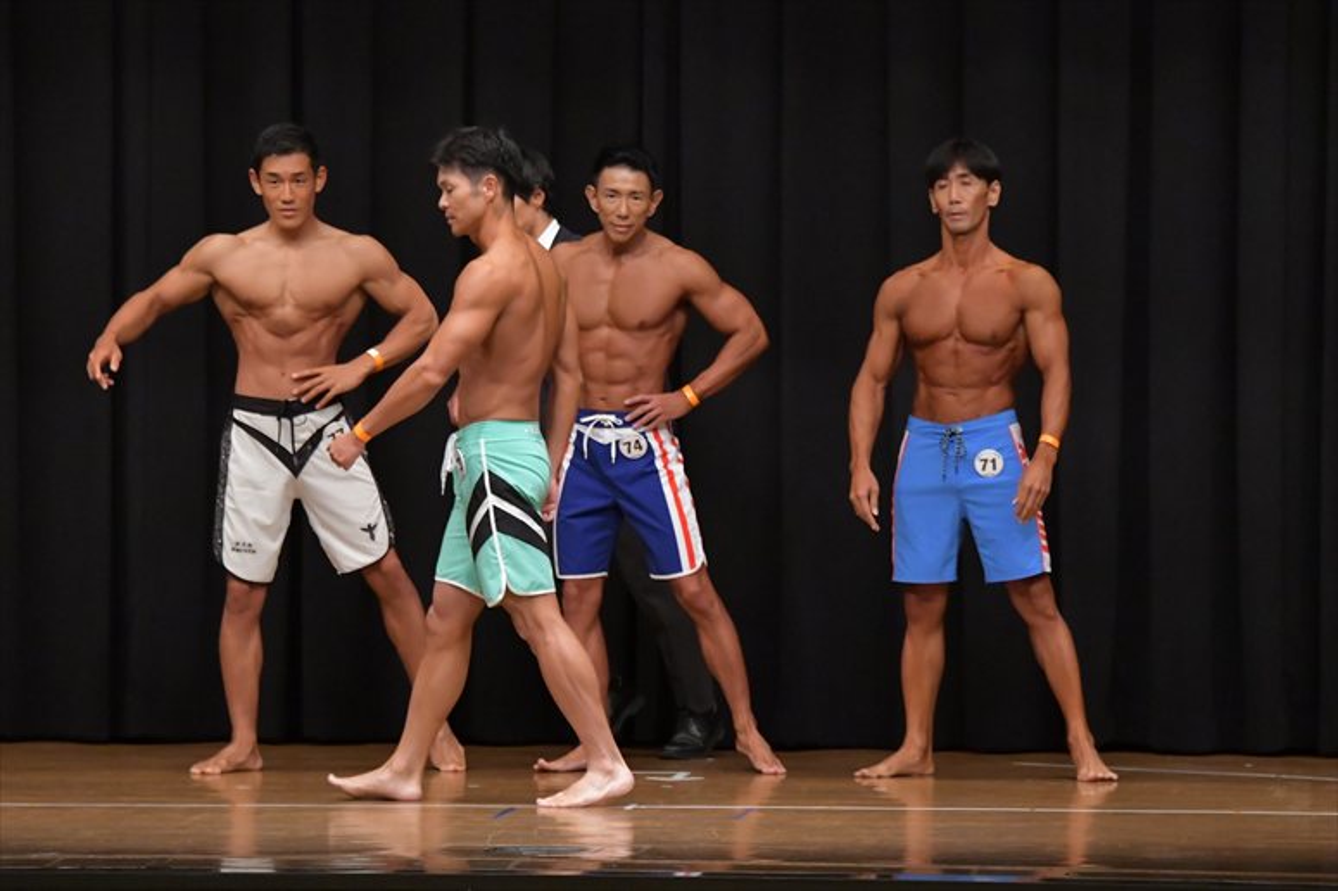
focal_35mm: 217
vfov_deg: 6.3
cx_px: 669
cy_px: 446
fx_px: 8061
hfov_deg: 9.5
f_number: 5.6
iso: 6400
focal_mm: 145
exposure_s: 1/400
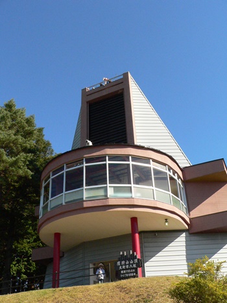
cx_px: 114
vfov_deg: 51.4
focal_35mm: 36
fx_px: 315
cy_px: 152
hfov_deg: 39.6
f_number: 5.6
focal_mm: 6
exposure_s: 1/1600
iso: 400
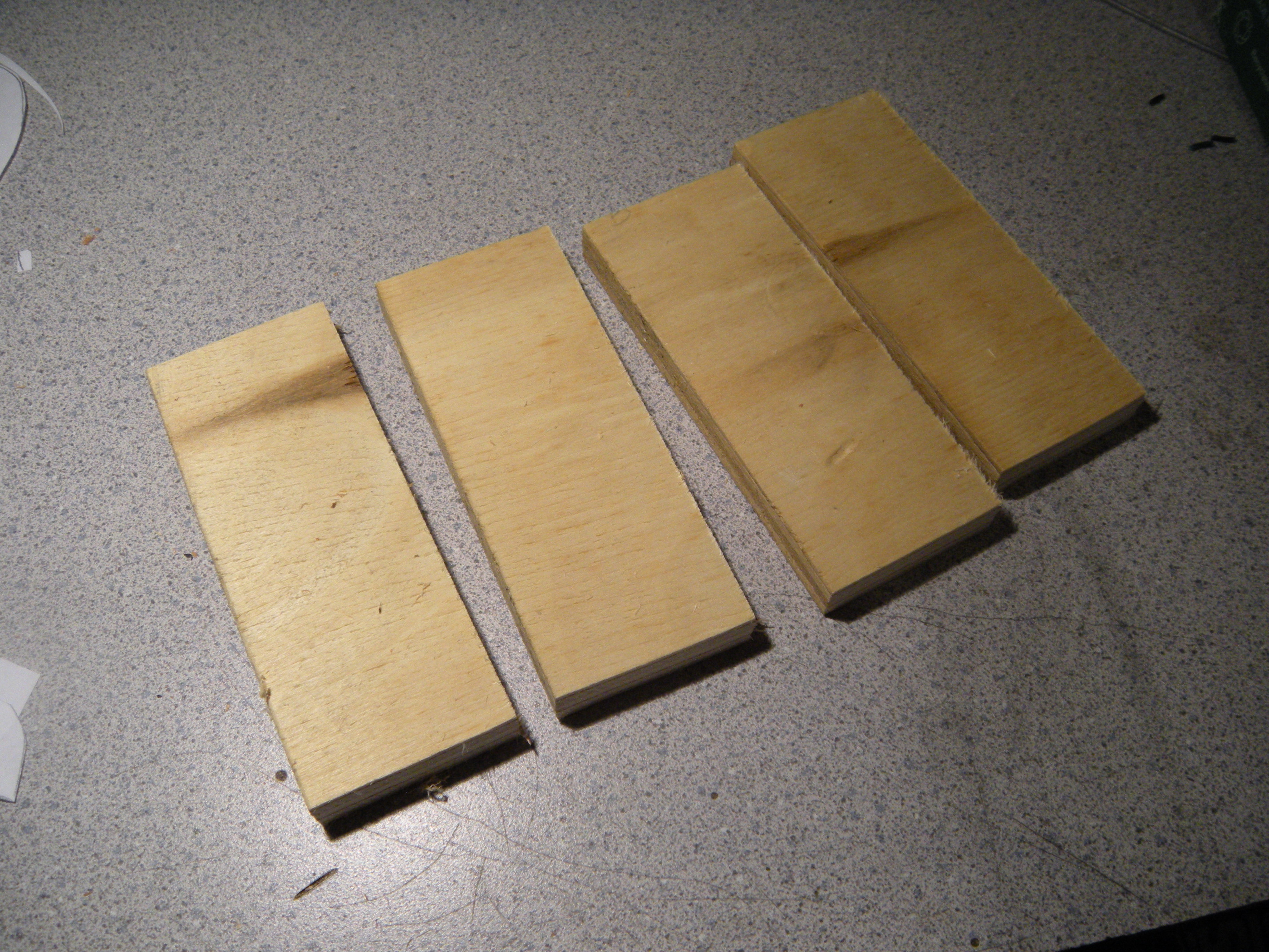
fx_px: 1283
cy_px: 476
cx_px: 634
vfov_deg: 40.7
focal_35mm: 35
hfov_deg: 52.6
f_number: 3.8
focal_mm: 5.9
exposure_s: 1/56.4
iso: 197
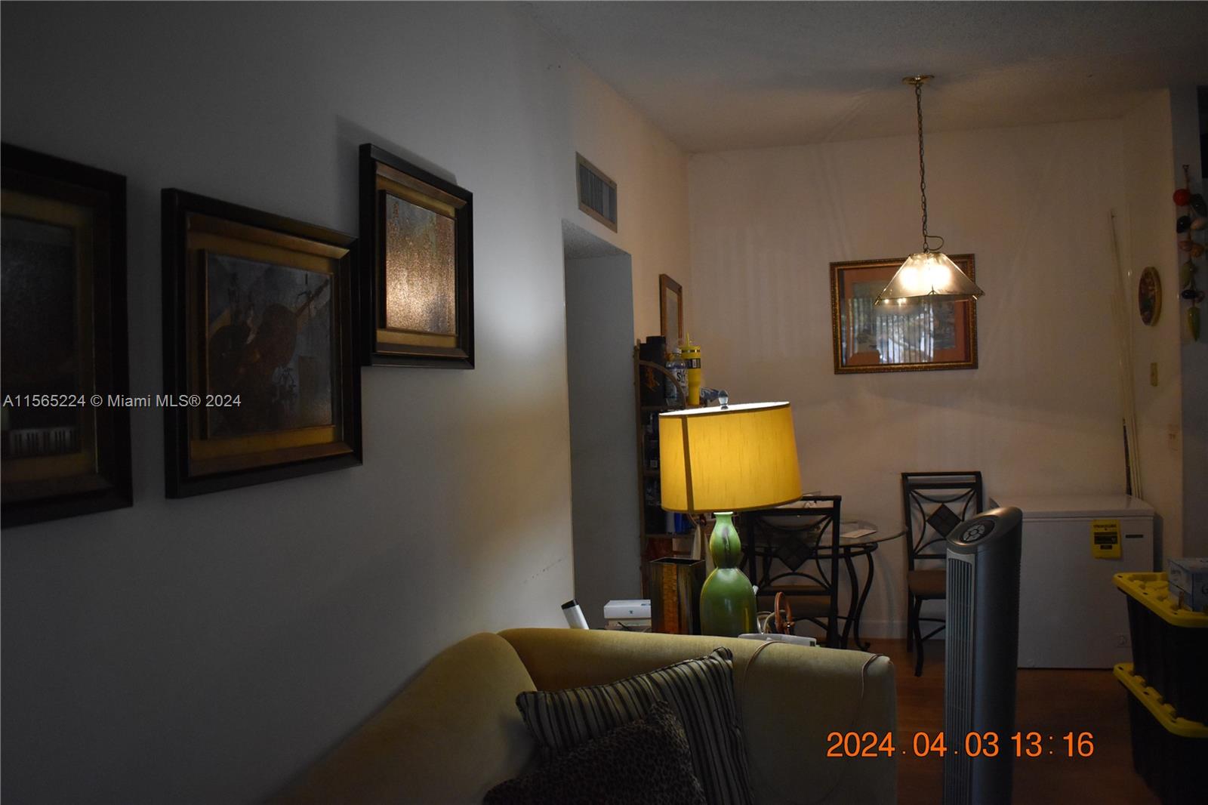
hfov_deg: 67.4
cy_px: 402
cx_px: 604
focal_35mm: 27
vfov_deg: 47.9
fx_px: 906
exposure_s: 1/500
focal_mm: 18
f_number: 3.5
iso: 2800
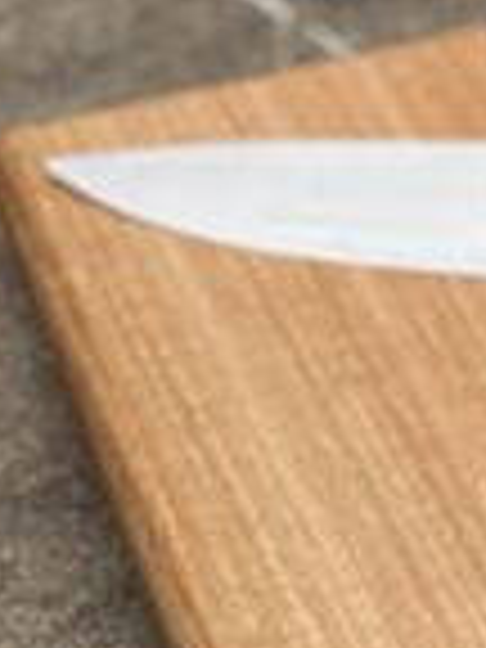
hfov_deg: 5.5
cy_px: 482
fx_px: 4998
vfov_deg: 7.4
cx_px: 940
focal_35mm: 267
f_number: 2.2
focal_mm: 7.5
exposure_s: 1/328
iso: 32
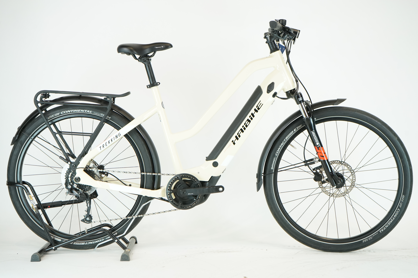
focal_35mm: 54
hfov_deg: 36.9
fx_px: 627
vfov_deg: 25.1
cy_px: 139
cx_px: 209
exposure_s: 1/200
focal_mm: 54
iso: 2000
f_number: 6.3
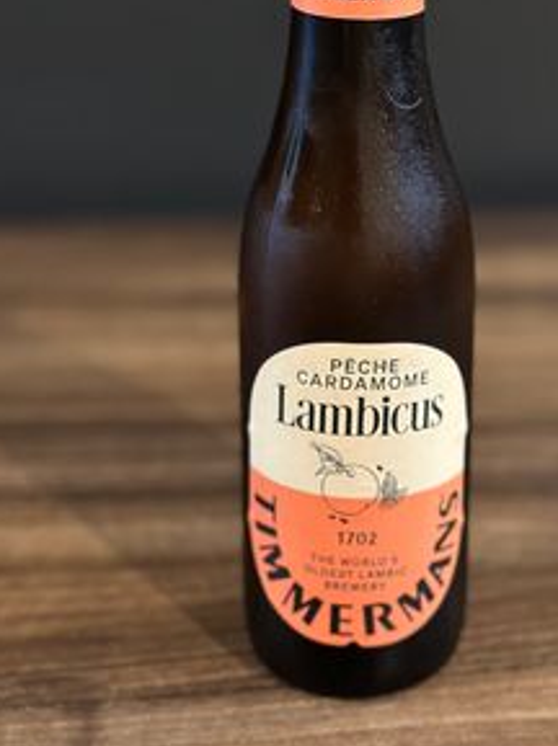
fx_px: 1529
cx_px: 356
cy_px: 205
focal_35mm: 71
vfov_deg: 27.1
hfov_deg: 20.6
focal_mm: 6.86
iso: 640
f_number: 1.78
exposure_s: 1/25
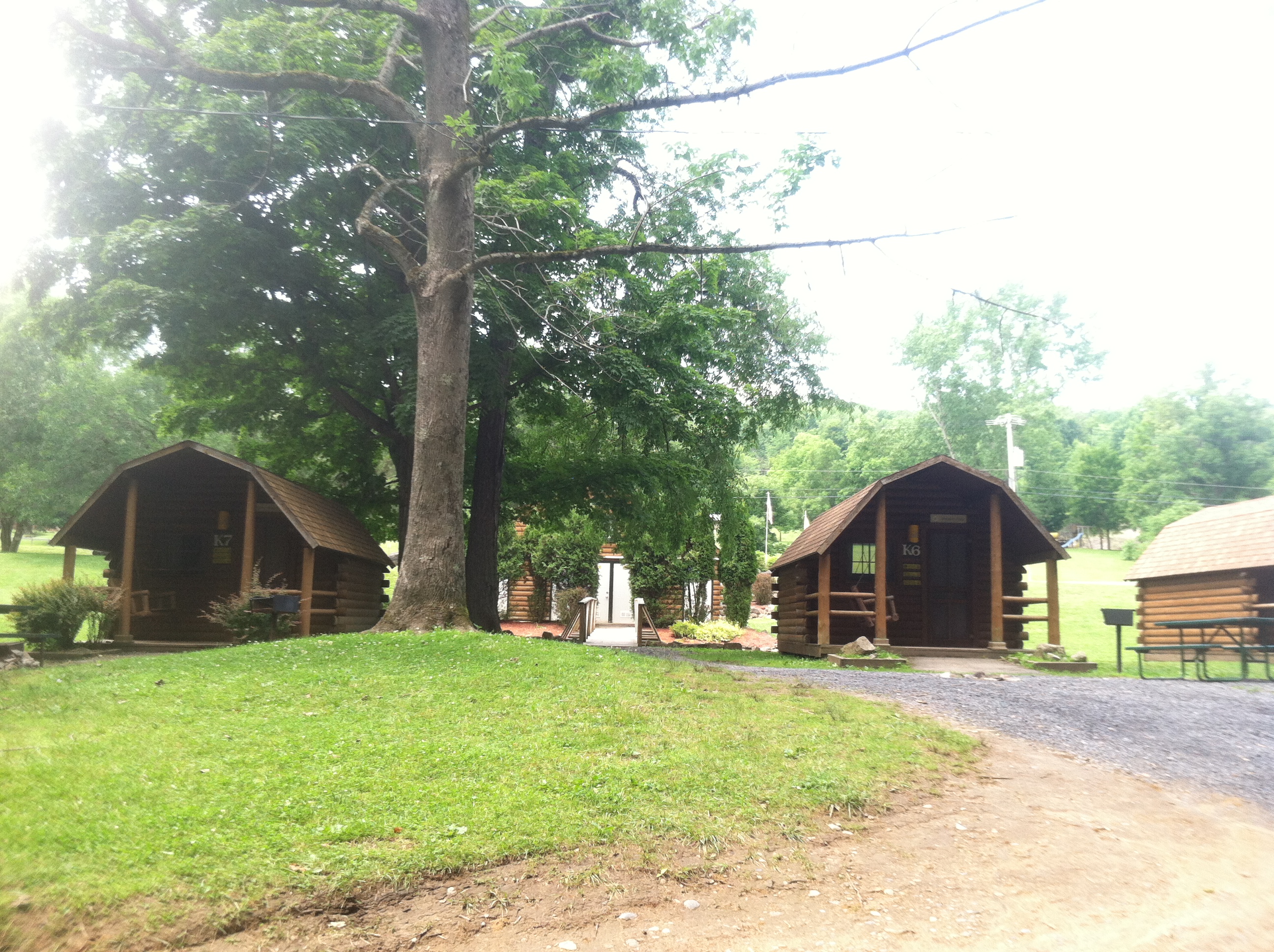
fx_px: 1286
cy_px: 476
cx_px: 637
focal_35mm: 35
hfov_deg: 52.7
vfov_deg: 40.6
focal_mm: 3.85
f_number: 2.8
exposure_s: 1/124
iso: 80
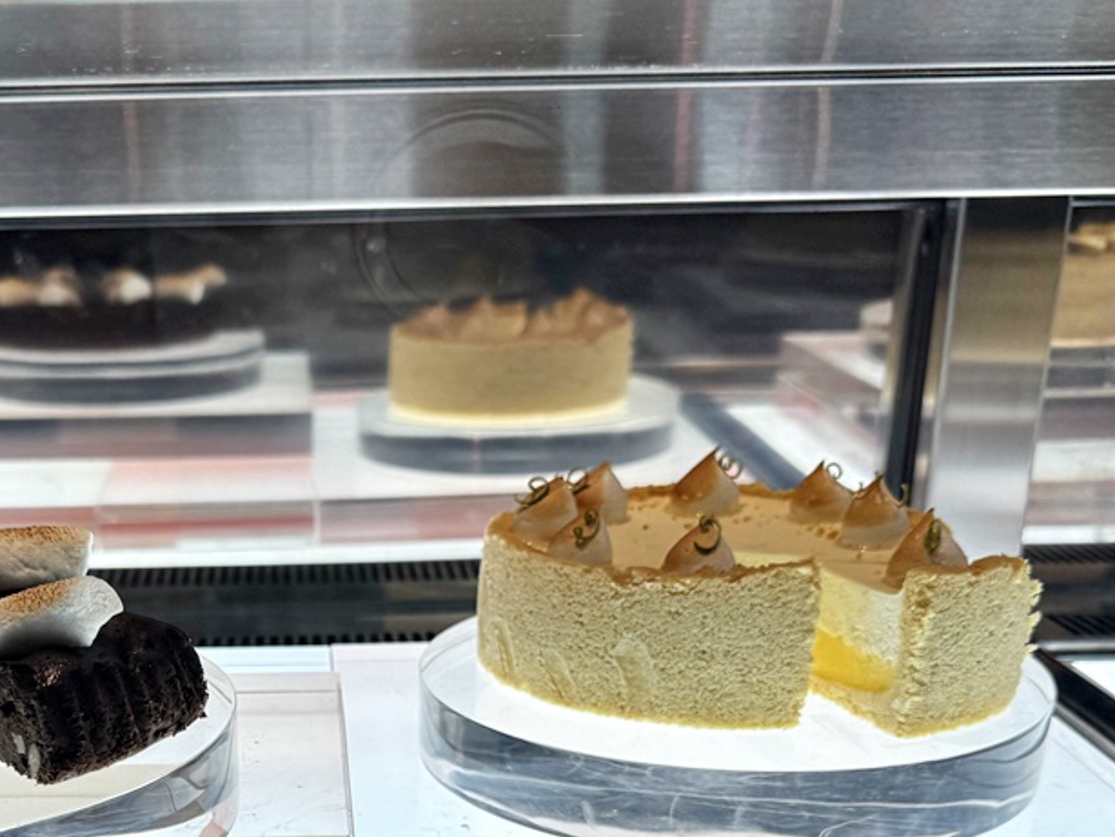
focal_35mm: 50
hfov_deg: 37.4
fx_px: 1611
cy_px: 864
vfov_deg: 27.2
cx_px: 309
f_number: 1.78
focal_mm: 6.76
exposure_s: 1/407
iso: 80
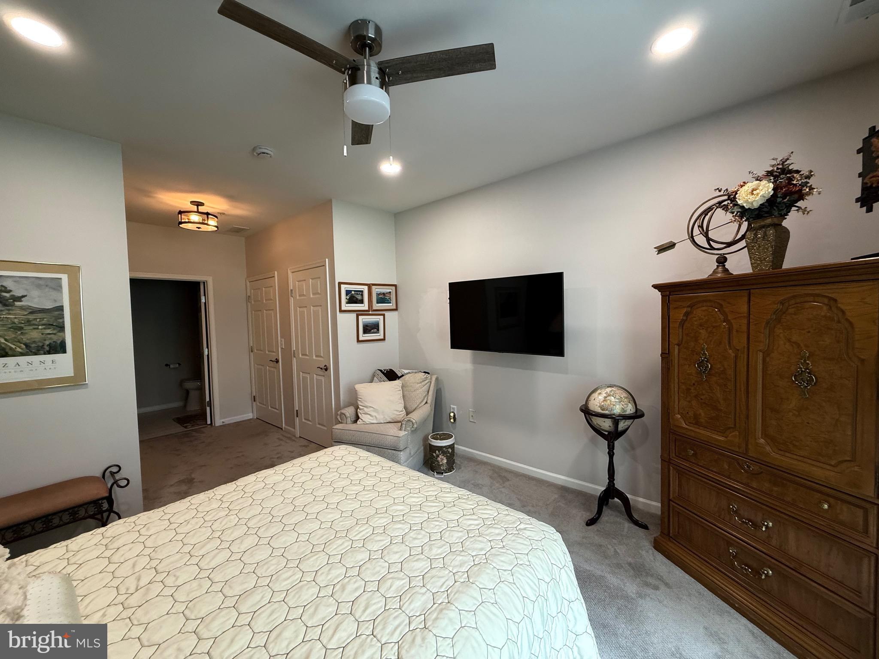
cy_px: 330
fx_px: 356
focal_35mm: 14
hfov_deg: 102.1
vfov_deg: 85.7
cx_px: 440
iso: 200
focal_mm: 2.22
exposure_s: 1/60
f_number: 2.2
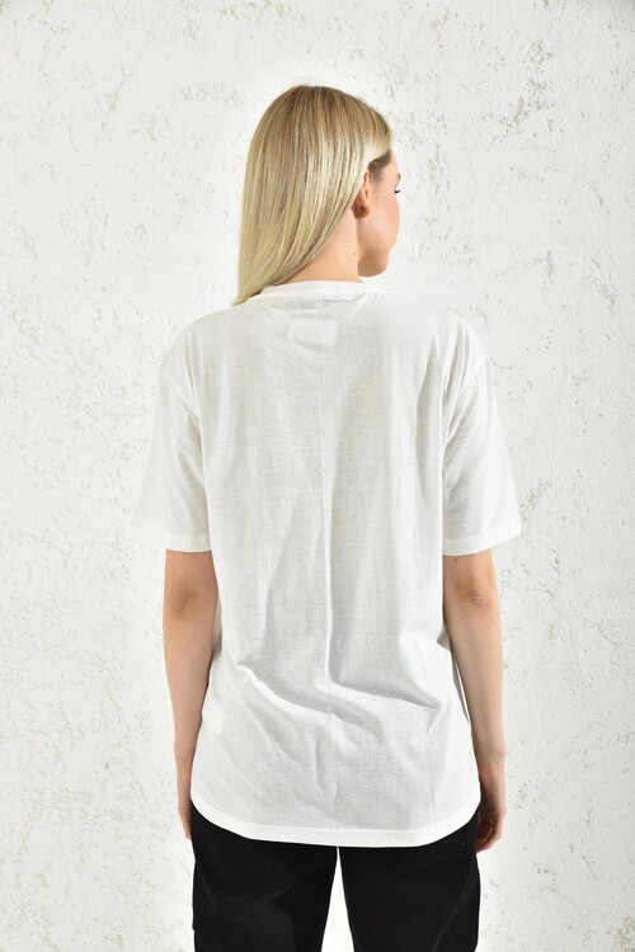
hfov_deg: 27.0
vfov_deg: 39.6
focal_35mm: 50
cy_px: 476
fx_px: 1323
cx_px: 318
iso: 100
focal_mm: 50
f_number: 7.1
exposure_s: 1/160
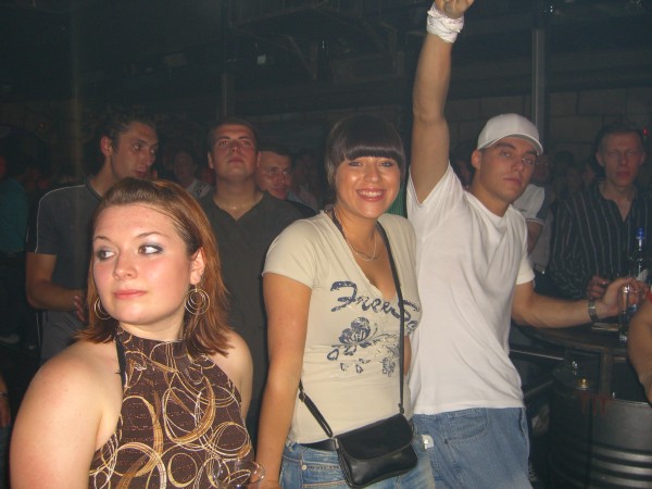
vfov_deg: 37.7
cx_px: 326
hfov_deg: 49.0
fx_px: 716
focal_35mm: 38
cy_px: 244
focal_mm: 7.9
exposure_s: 1/60
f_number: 2.8
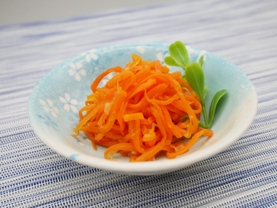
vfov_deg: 36.0
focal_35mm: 40
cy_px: 104
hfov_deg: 46.8
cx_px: 138
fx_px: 320
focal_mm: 20
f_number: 4.6
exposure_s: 1/100
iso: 200
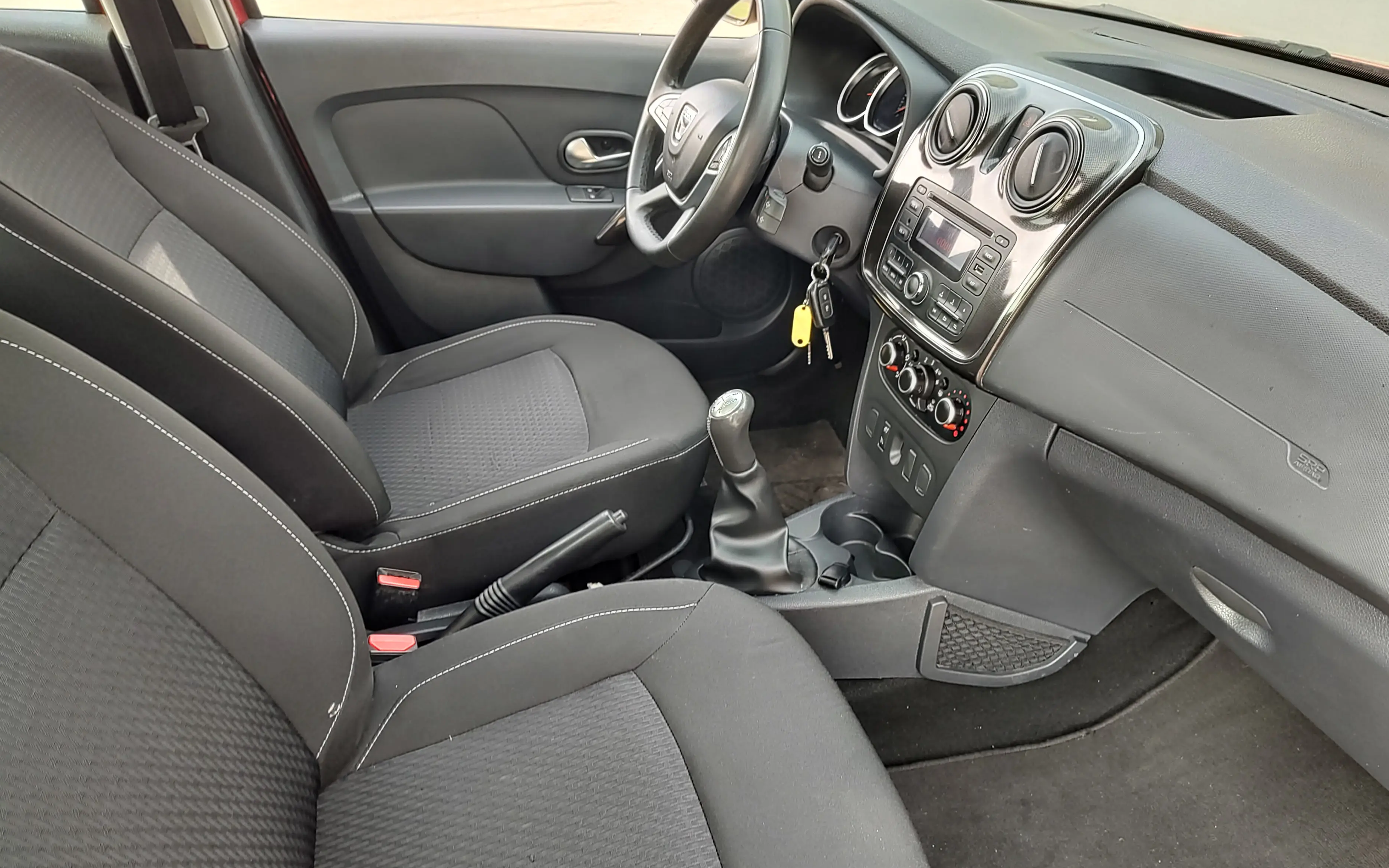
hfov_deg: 72.5
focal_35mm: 25
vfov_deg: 49.2
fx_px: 946
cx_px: 710
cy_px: 473
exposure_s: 1/110
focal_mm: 5.56
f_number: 1.8
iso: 100
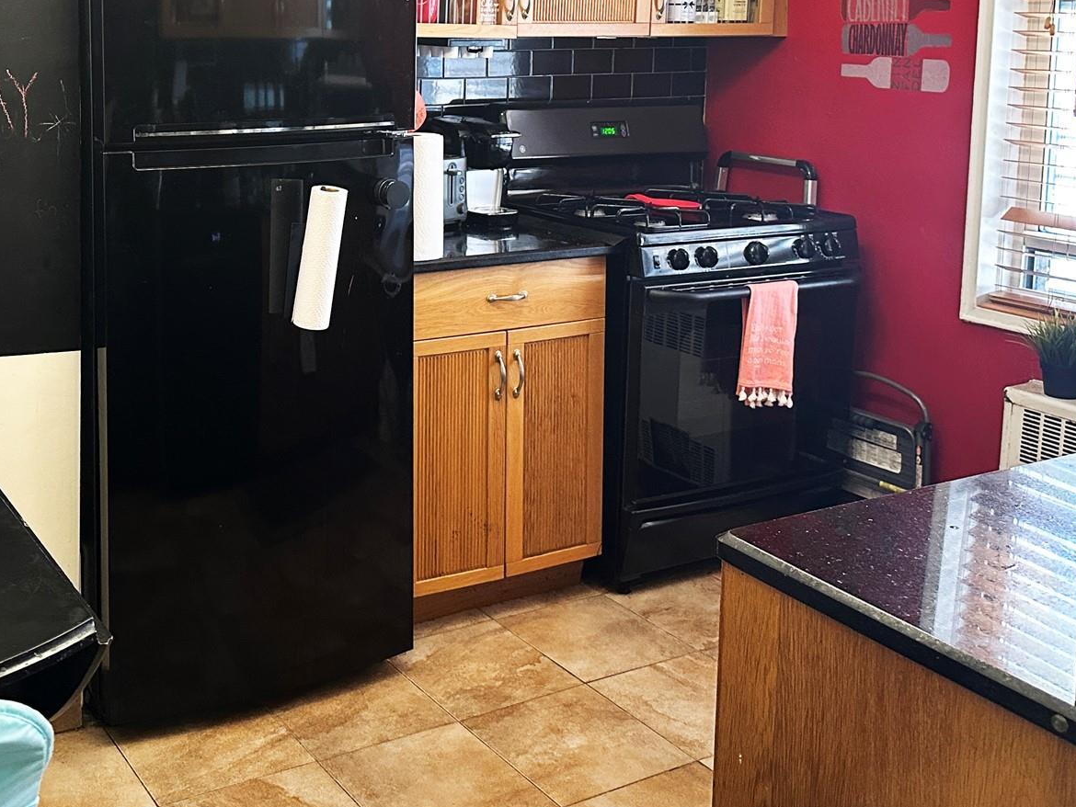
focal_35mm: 42
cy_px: 159
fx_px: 1306
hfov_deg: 43.4
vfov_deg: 33.4
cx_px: 277
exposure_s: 1/60
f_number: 1.78
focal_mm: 6.86
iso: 400
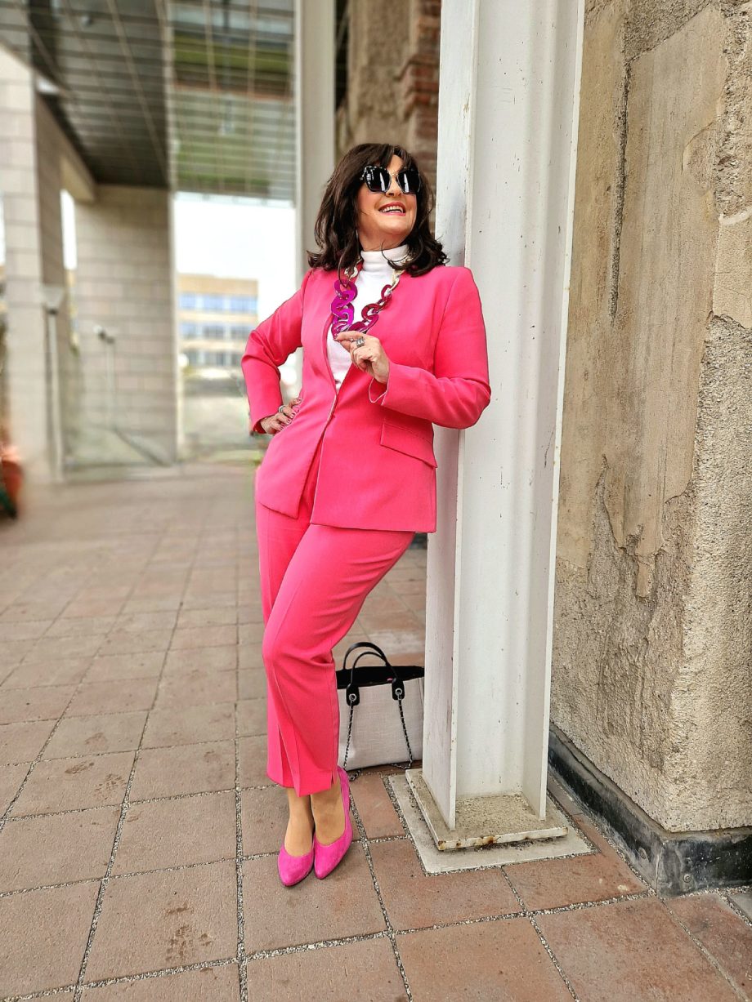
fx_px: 666
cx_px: 376
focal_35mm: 23
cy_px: 501
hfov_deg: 58.9
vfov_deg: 73.9
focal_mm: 5.4
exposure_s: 1/100
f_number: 1.8
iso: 50
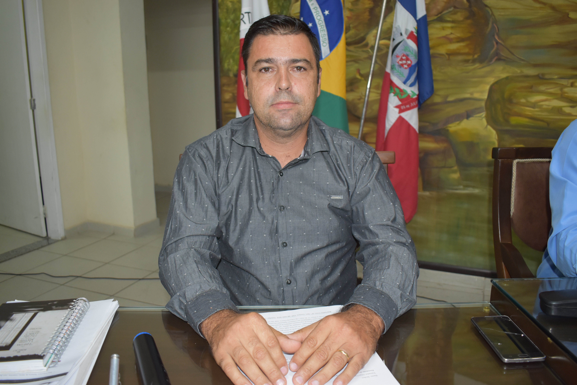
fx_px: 481
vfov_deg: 43.6
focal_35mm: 30
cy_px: 192
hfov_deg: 61.9
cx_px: 288
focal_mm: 20
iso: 800
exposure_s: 1/60
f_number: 4
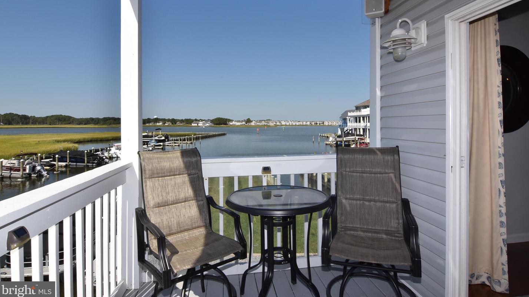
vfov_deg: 58.0
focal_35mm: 19
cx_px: 264
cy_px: 123
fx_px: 266
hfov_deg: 89.6
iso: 250
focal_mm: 12
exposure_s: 1/200
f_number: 22
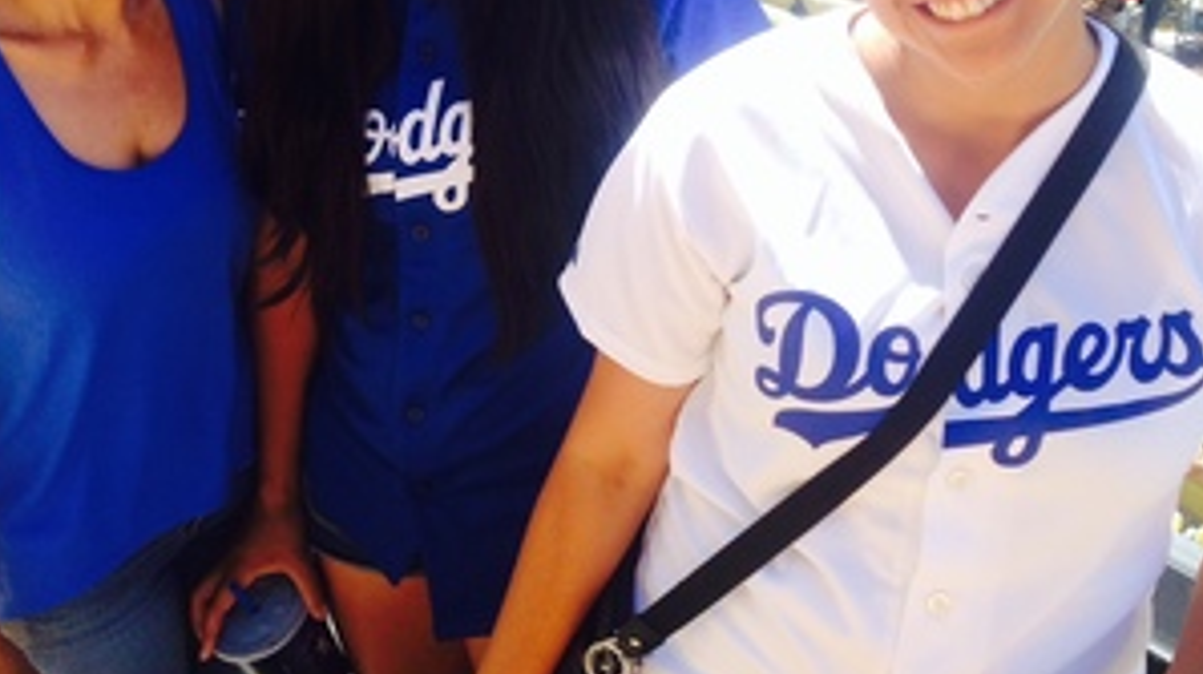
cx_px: 480
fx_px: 1848
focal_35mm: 58
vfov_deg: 20.0
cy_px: -8
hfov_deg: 35.9
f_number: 2.4
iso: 50
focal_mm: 4.12
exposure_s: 1/420
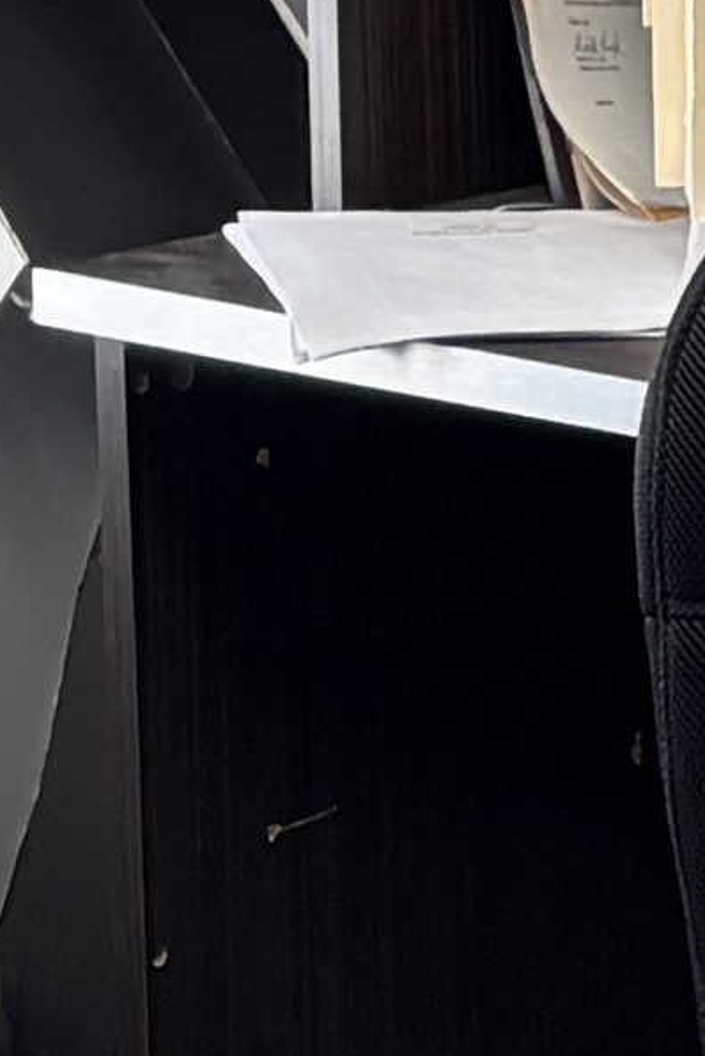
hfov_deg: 5.1
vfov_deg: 7.9
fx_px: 7599
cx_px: 1844
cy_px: 395
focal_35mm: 259
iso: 64
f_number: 1.6
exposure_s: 1/120
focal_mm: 5.96
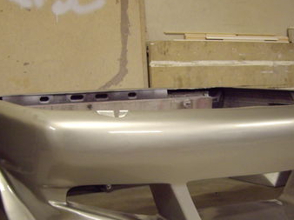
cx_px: 163
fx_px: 611
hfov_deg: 27.0
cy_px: 137
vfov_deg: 20.4
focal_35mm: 72
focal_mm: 6.2
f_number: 2.7
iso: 200
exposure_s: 1/20
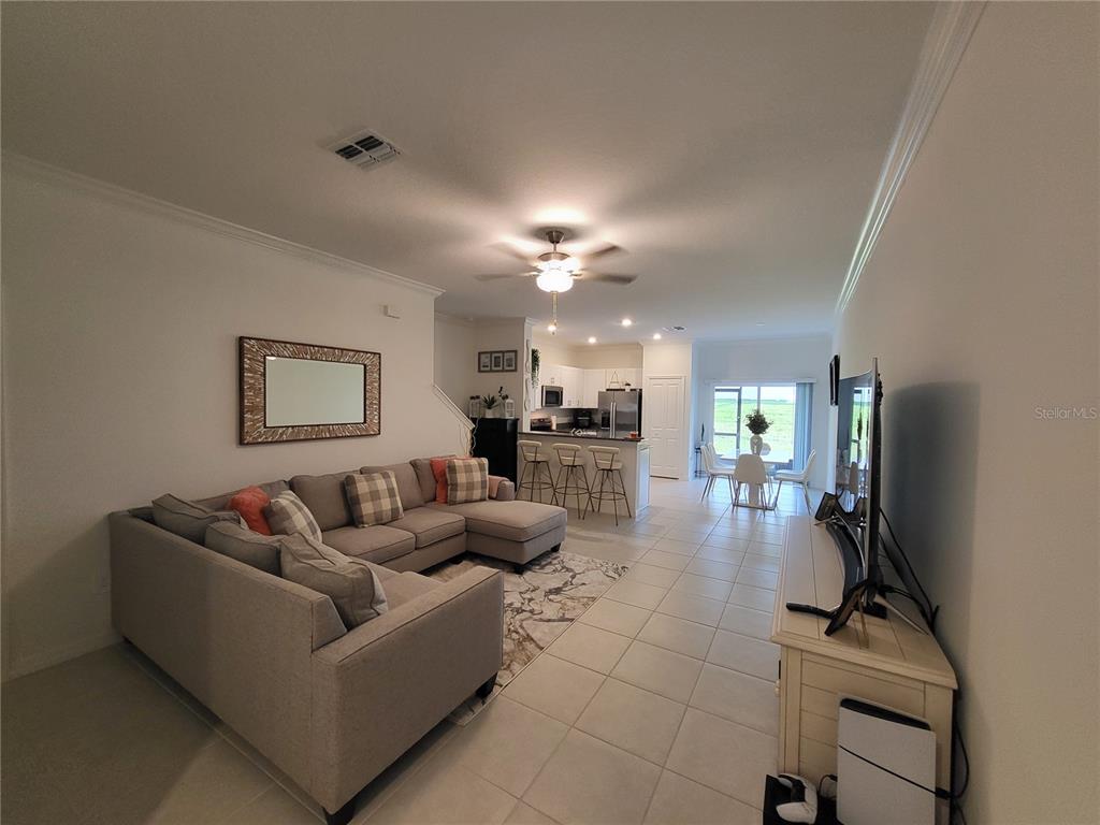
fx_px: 413
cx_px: 550
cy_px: 412
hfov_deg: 106.2
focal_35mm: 13
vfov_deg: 89.9
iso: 250
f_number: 2.2
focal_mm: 1.74
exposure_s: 1/60
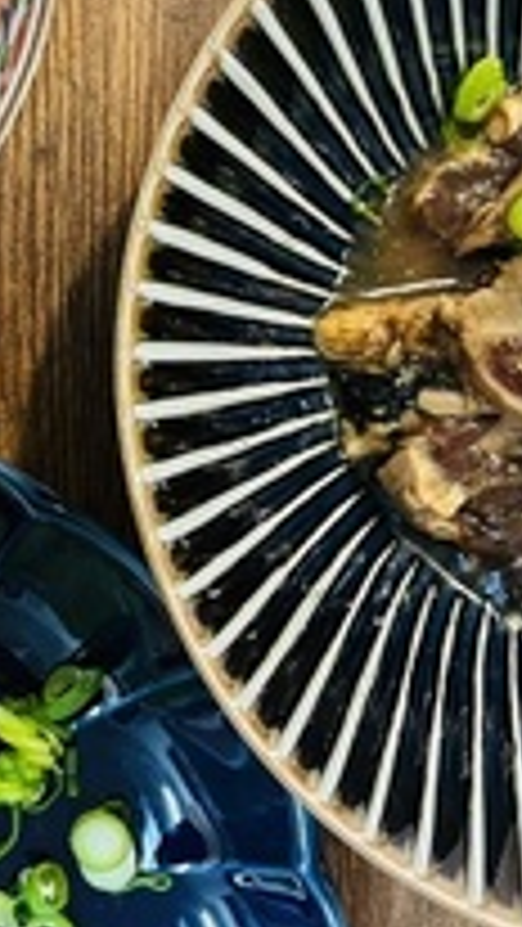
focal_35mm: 55
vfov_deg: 37.6
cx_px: 0
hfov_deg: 21.1
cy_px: 342
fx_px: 1352
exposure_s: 1/50
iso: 400
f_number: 1.6
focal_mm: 5.1
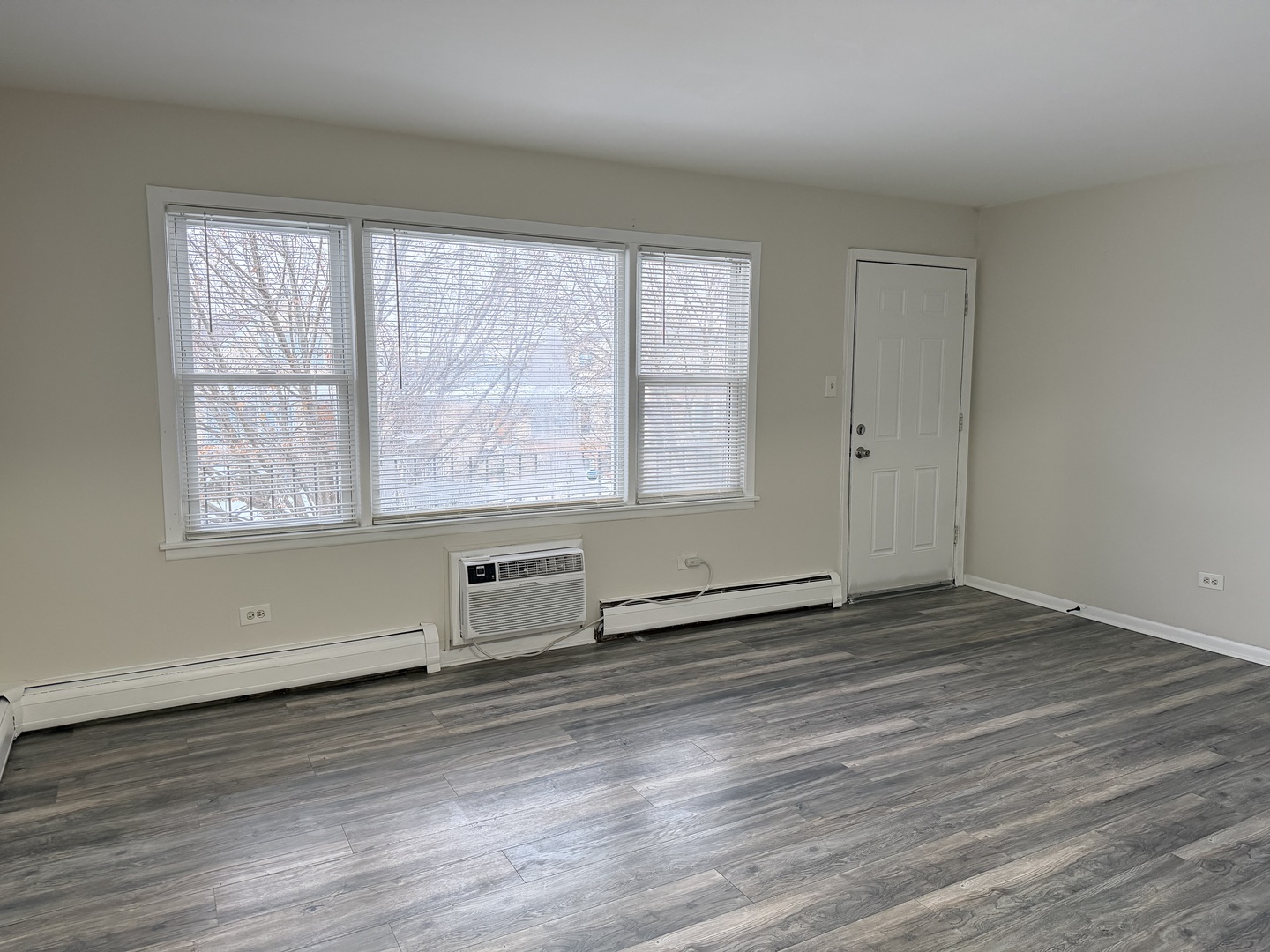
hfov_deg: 71.6
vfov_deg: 56.8
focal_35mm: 24
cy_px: 476
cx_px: 635
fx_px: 881
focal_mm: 6.76
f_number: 1.78
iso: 400
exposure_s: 1/60
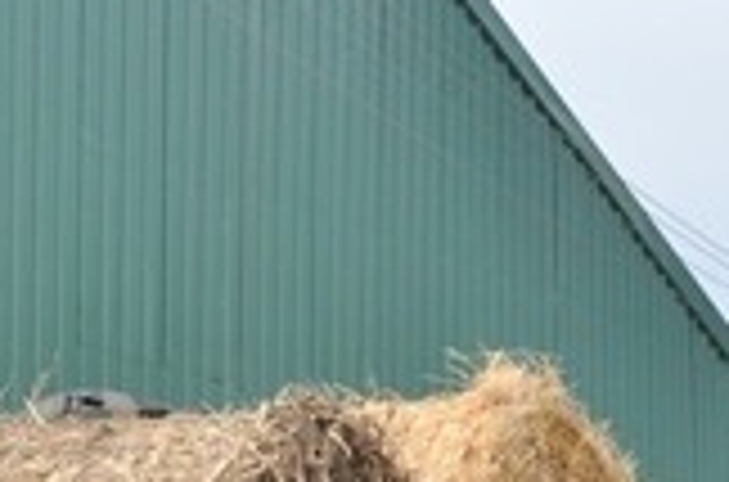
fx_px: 2807
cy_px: 694
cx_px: -346
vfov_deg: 9.6
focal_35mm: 139
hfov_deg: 13.9
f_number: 6.3
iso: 200
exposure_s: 1/125
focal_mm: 30
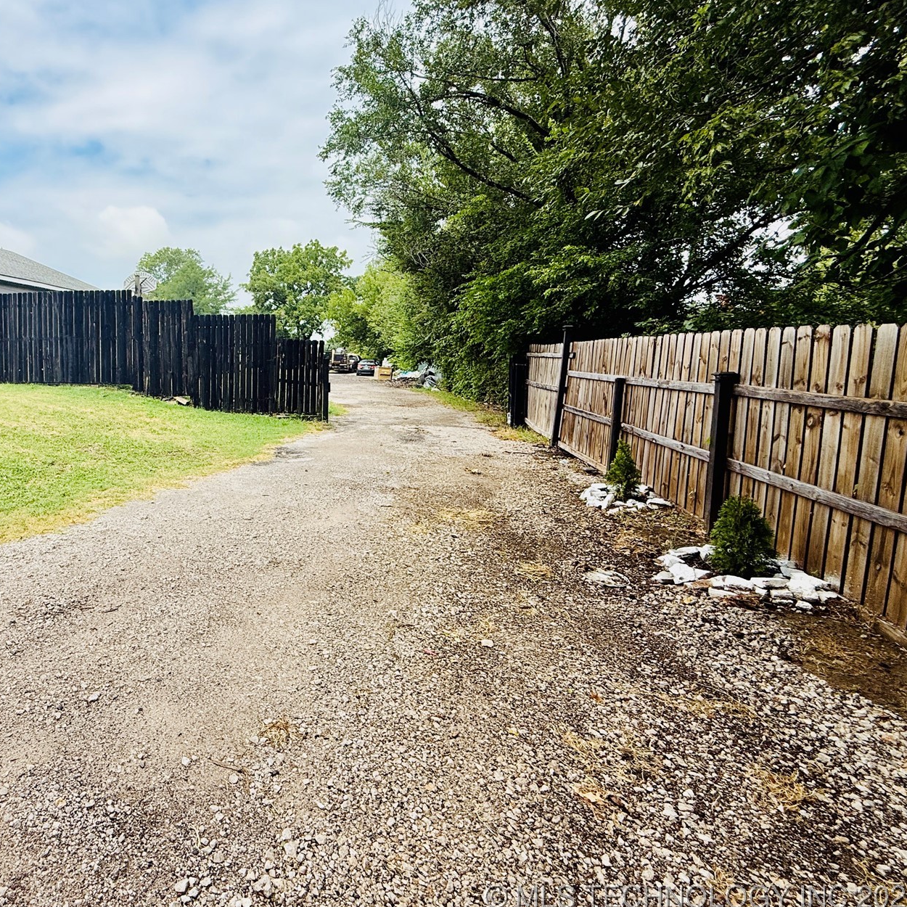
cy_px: 405
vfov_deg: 77.4
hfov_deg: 72.6
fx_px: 563
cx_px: 234
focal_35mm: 19
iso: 50
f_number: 2.2
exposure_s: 1/1431
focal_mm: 2.22
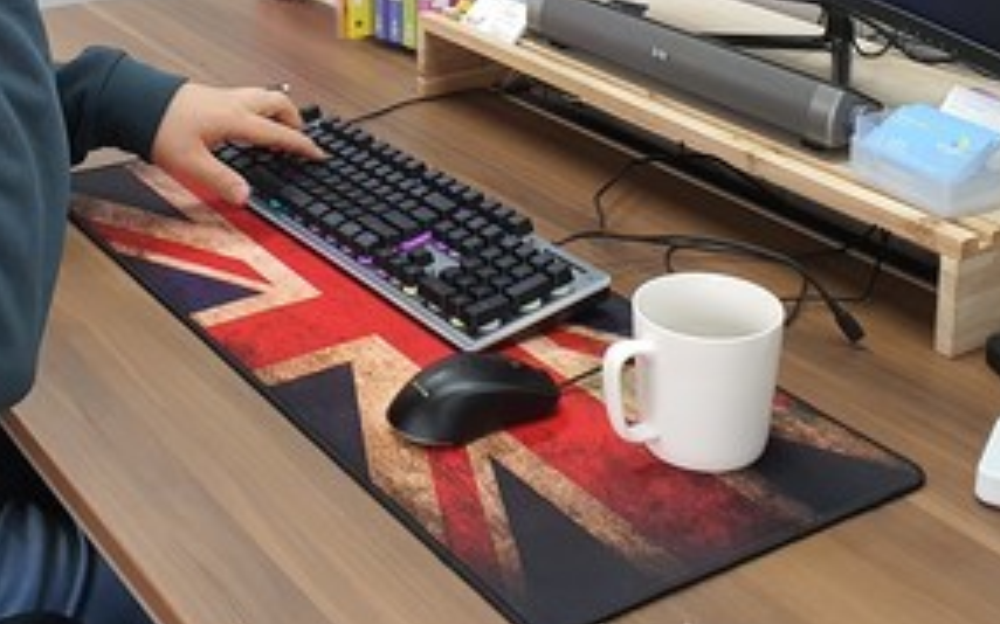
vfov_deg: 21.5
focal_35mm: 58
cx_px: 411
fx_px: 1580
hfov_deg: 35.0
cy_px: -14
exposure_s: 1/120
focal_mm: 4.3
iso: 200
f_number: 2.4
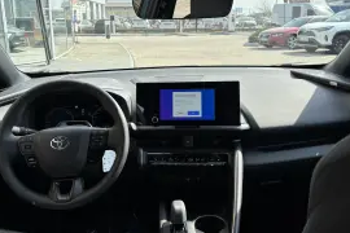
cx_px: 175
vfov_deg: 36.9
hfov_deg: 53.1
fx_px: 350
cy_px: 109
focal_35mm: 36
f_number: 1.6
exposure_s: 1/1047
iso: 50
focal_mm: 5.96
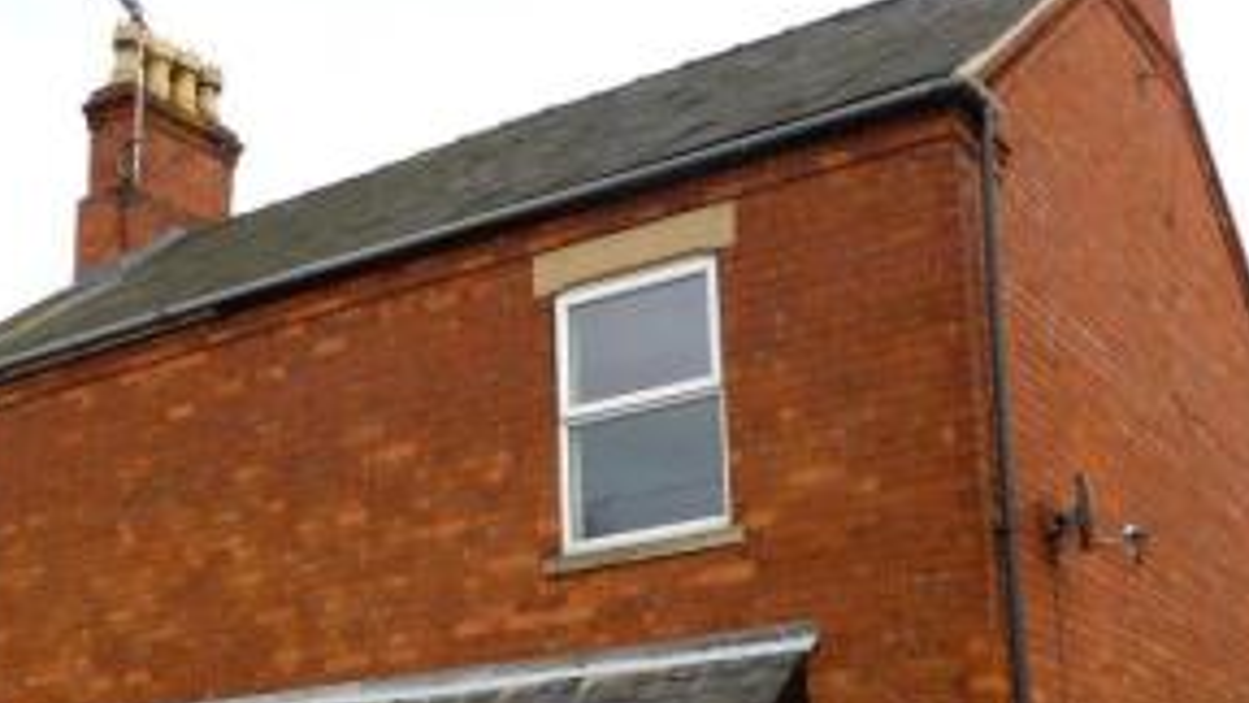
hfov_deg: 39.0
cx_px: 514
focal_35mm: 53
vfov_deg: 22.3
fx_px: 1755
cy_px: 571
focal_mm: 4.3
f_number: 4
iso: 100
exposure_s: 1/200
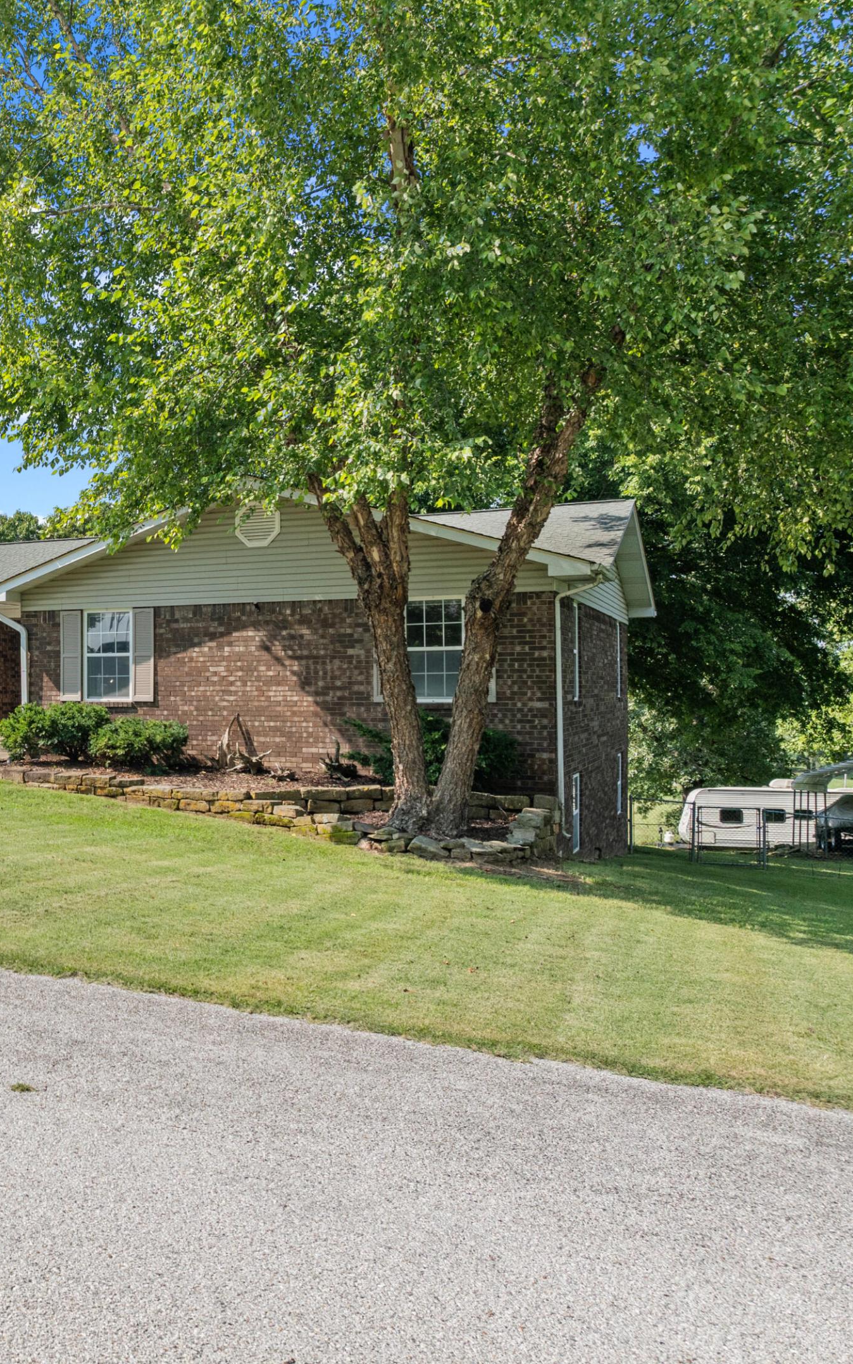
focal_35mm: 34
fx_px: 1265
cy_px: 682
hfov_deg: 33.4
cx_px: -43
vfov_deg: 56.7
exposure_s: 1/1000
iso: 130
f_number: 2.8
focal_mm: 12.29
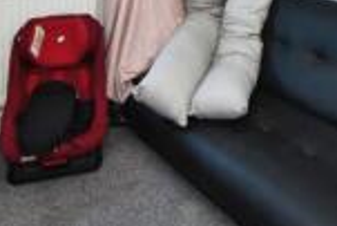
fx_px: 412
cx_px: 205
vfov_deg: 25.4
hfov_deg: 44.2
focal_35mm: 44
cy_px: -84
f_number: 10
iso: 500
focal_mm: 14
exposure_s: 1/50
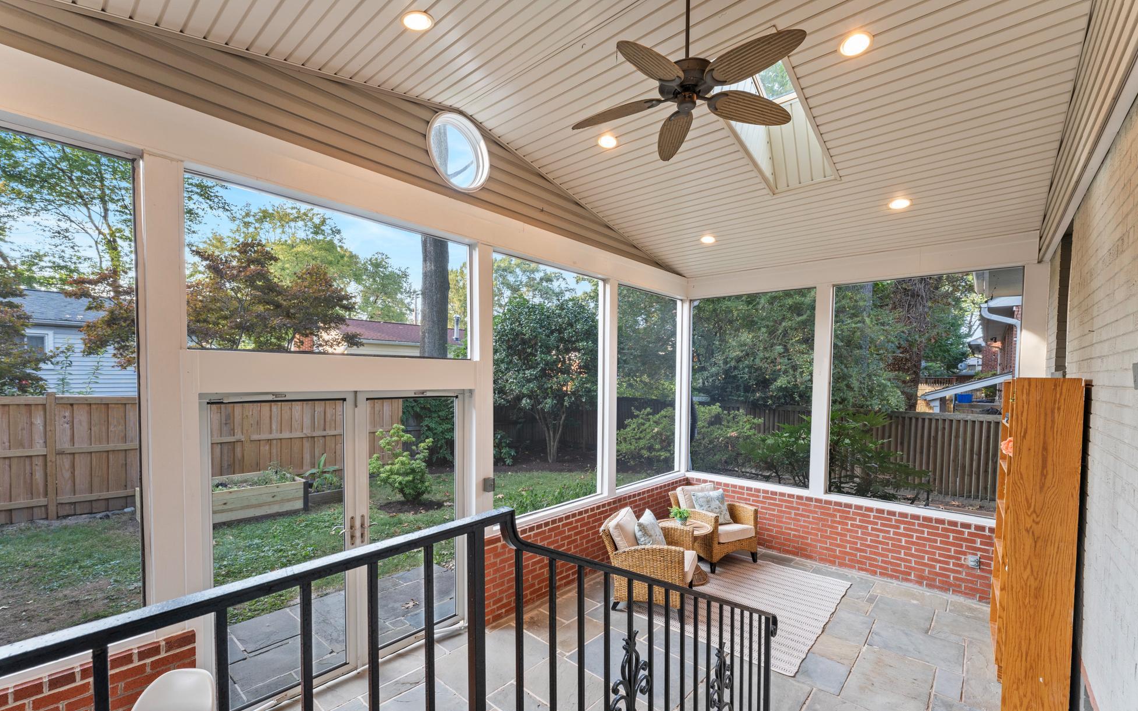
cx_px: 570
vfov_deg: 74.6
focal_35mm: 15
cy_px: 389
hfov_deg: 101.5
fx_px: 465
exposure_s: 1/3
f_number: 11
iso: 320
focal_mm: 14
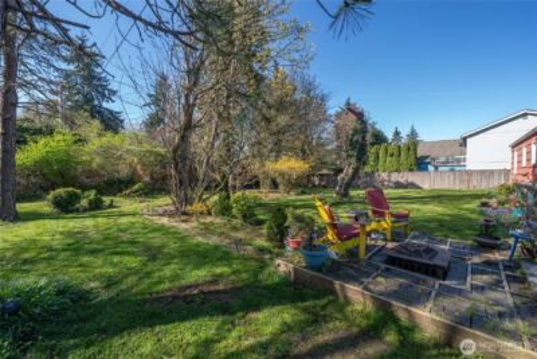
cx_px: 268
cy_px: 180
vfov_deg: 81.3
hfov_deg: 104.2
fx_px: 209
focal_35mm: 14
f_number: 7.1
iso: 80
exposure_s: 1/40
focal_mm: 14
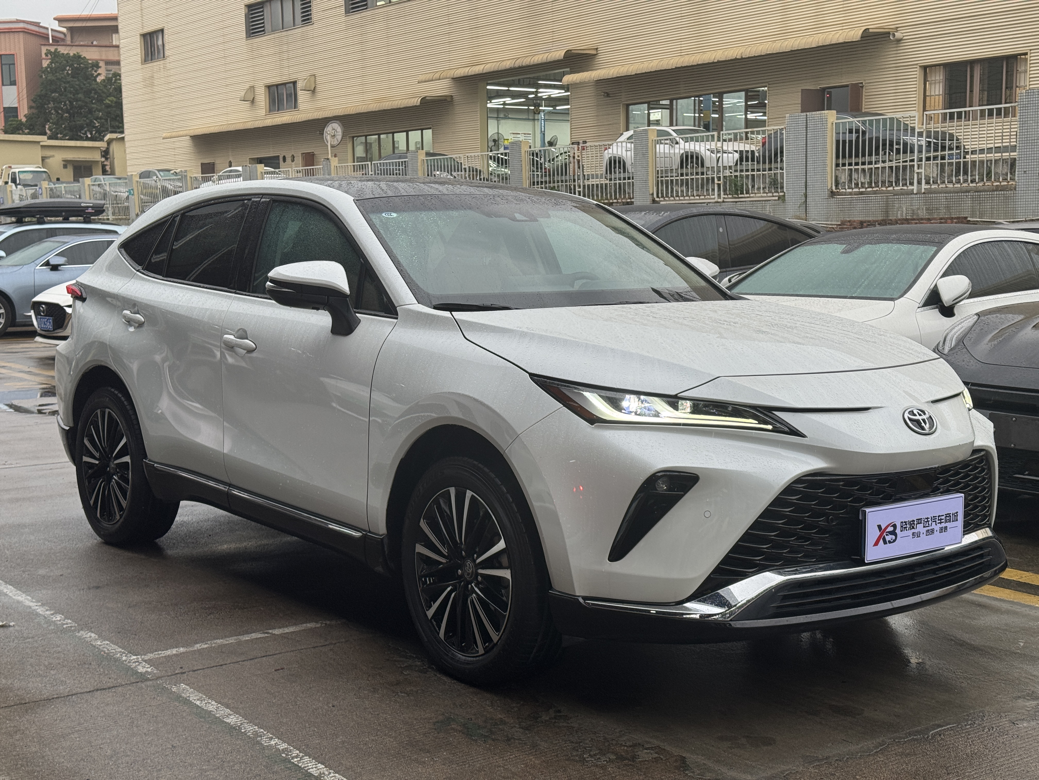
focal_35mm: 48
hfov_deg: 39.7
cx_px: 520
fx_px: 1441
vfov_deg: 30.3
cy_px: 390
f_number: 1.78
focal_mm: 6.76
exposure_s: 1/102
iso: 64
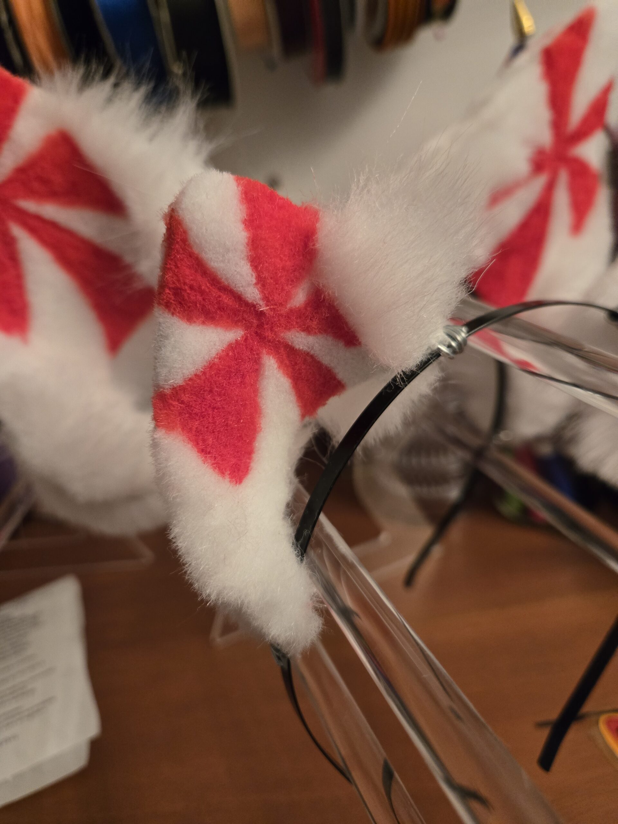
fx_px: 547
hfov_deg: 58.9
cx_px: 309
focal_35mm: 23
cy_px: 412
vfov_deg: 73.9
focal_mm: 5.4
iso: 640
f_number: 1.8
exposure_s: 1/120
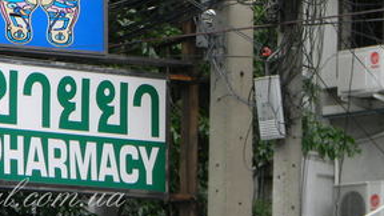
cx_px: 285
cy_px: -63
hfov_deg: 9.0
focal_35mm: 238
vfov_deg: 5.1
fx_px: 2423
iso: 80
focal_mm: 19
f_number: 4.7
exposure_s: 1/78.3
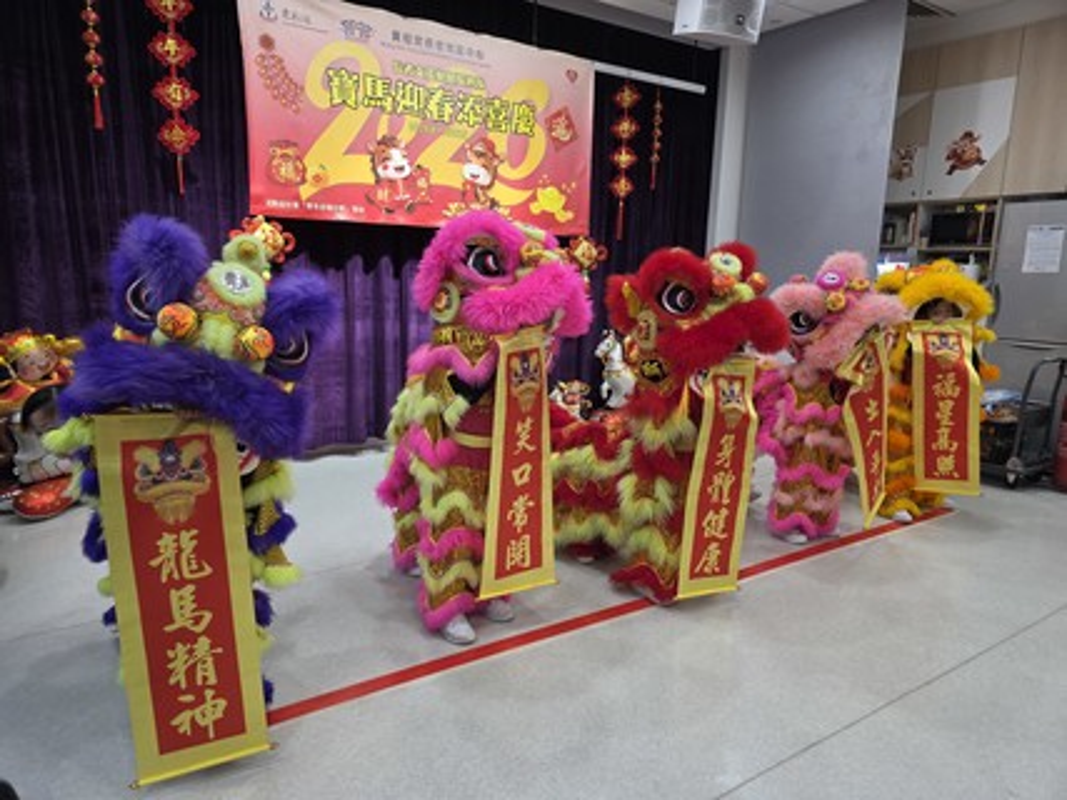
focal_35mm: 23
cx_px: 534
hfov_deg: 73.9
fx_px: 709
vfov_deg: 58.9
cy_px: 400
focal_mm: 6.3
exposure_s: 1/100
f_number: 1.7
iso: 80
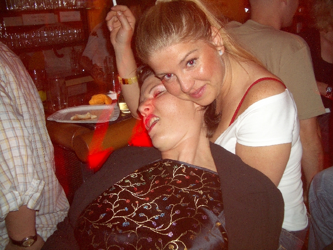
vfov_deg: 40.7
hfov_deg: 52.6
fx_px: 337
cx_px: 166
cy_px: 125
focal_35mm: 35
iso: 100
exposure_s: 4
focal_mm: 5.8
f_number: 2.6
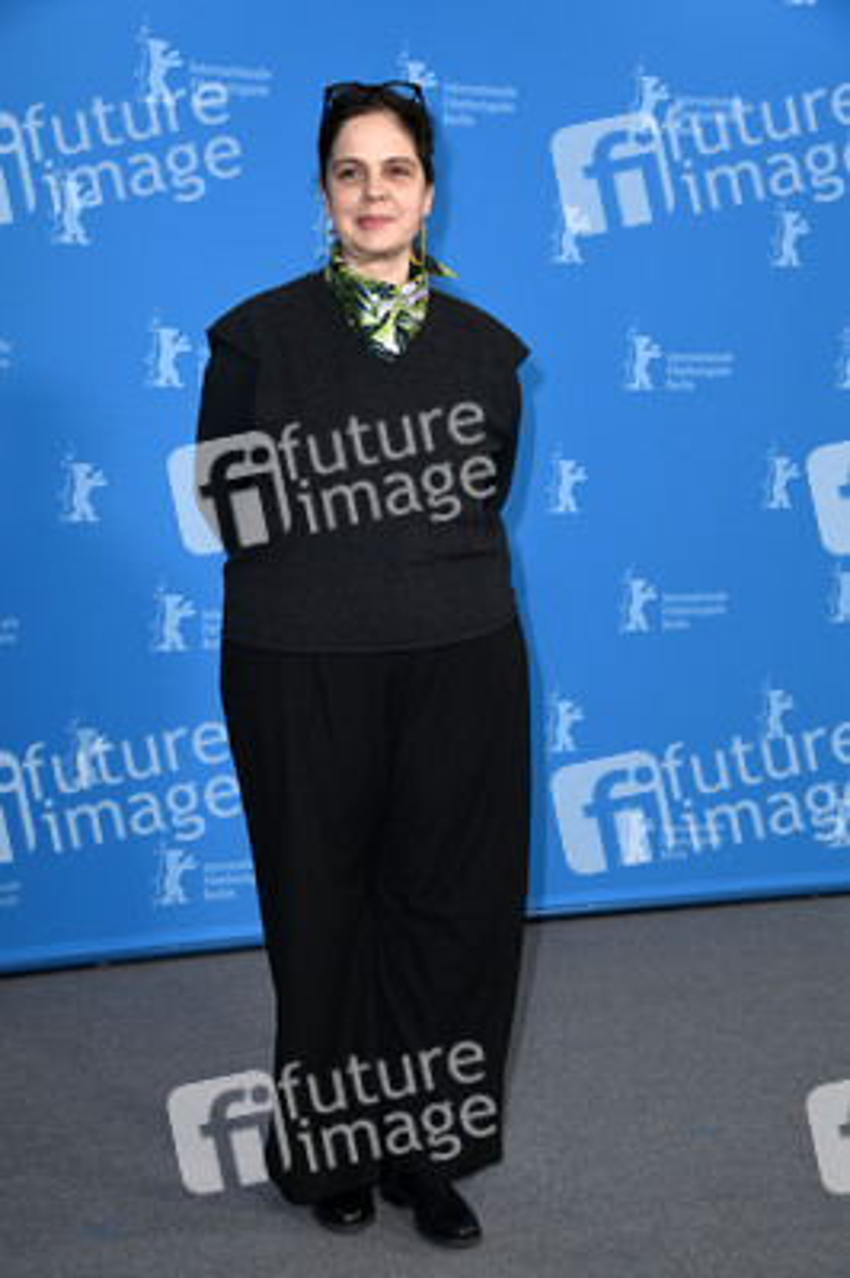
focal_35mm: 56
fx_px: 1987
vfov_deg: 35.7
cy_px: 639
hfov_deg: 24.2
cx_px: 425
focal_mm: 56
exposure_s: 1/250
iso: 1250
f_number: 5.6
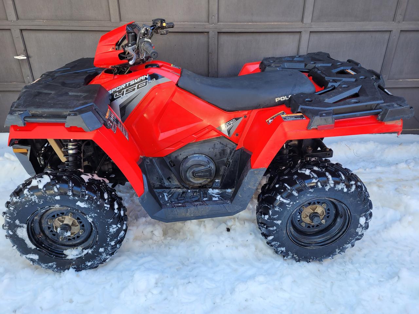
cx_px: 210
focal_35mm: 26
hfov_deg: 67.3
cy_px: 157
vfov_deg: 53.1
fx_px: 315
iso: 50
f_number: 1.8
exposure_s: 1/120
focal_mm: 5.4
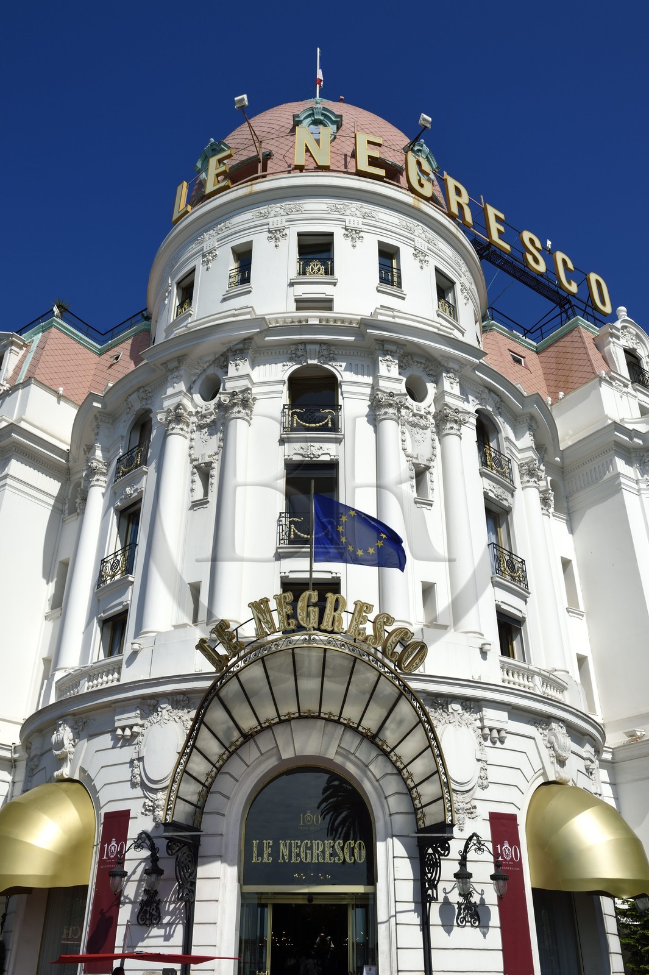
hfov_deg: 42.3
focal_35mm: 31
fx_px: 839
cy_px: 488
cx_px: 324
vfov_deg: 60.3
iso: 200
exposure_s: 1/250
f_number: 16
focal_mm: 31
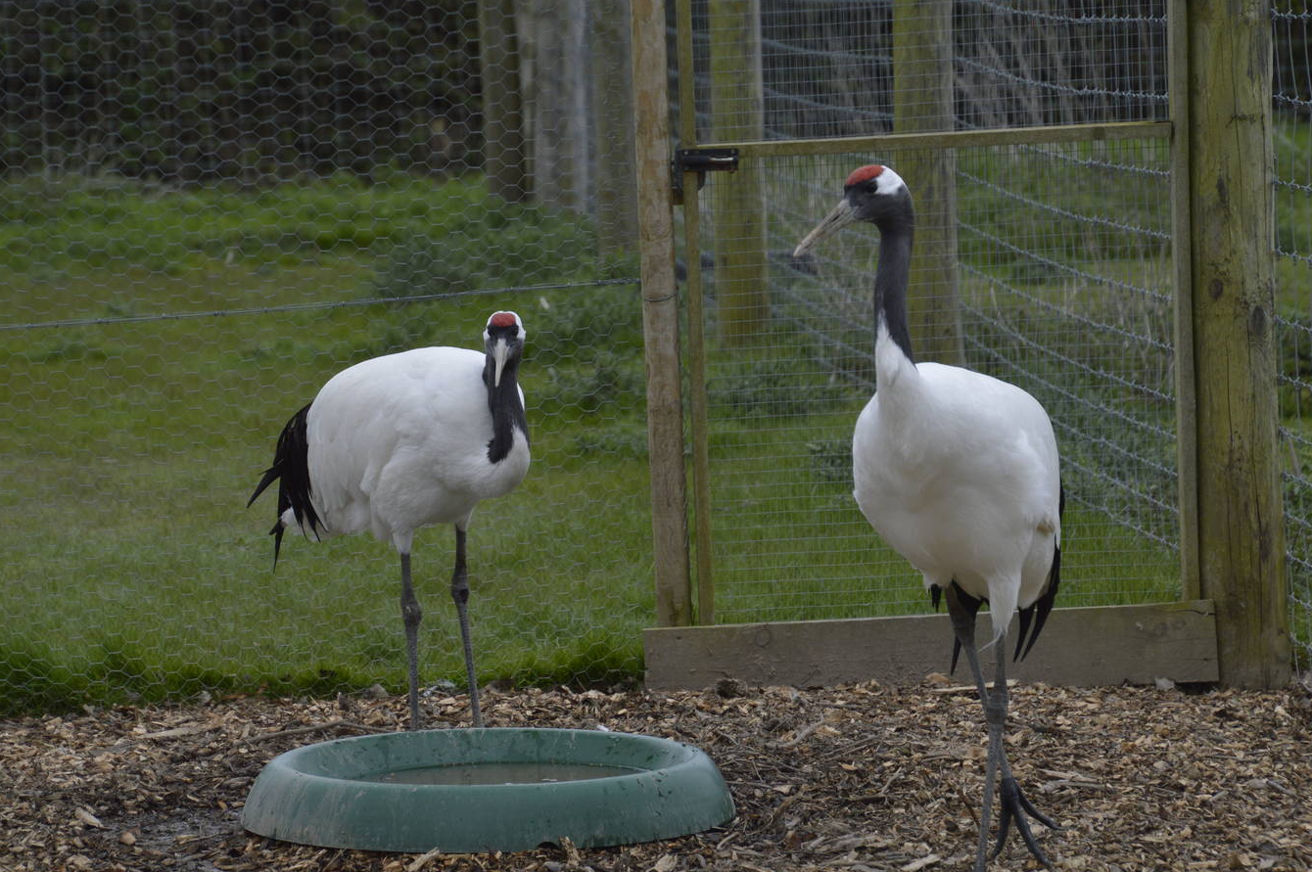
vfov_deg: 7.0
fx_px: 7173
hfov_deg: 10.5
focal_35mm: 197
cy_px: 423
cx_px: 621
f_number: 5.6
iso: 400
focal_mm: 110
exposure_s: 1/1250
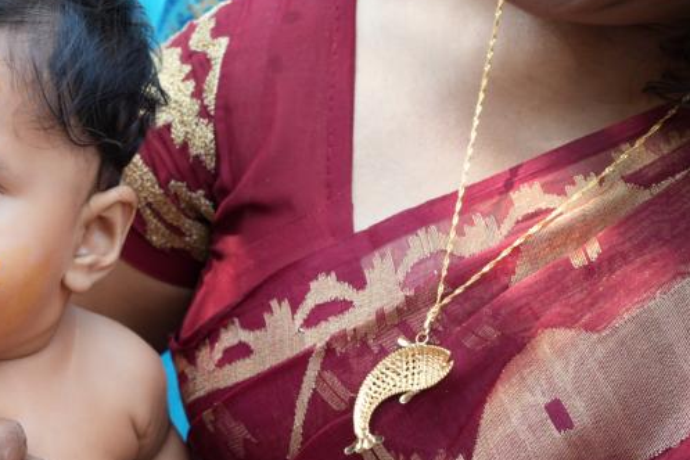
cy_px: 359
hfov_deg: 23.4
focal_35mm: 81
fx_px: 1552
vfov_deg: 16.7
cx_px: -83
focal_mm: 35
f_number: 5.6
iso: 400
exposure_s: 1/125
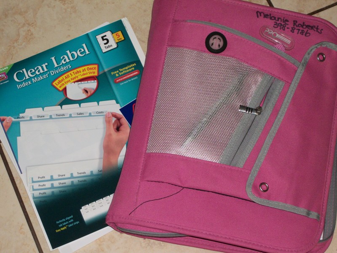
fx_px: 935
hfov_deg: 20.4
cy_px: 126
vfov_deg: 15.4
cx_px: 168
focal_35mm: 96
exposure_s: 1/60
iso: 160
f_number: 5.2
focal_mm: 17.1
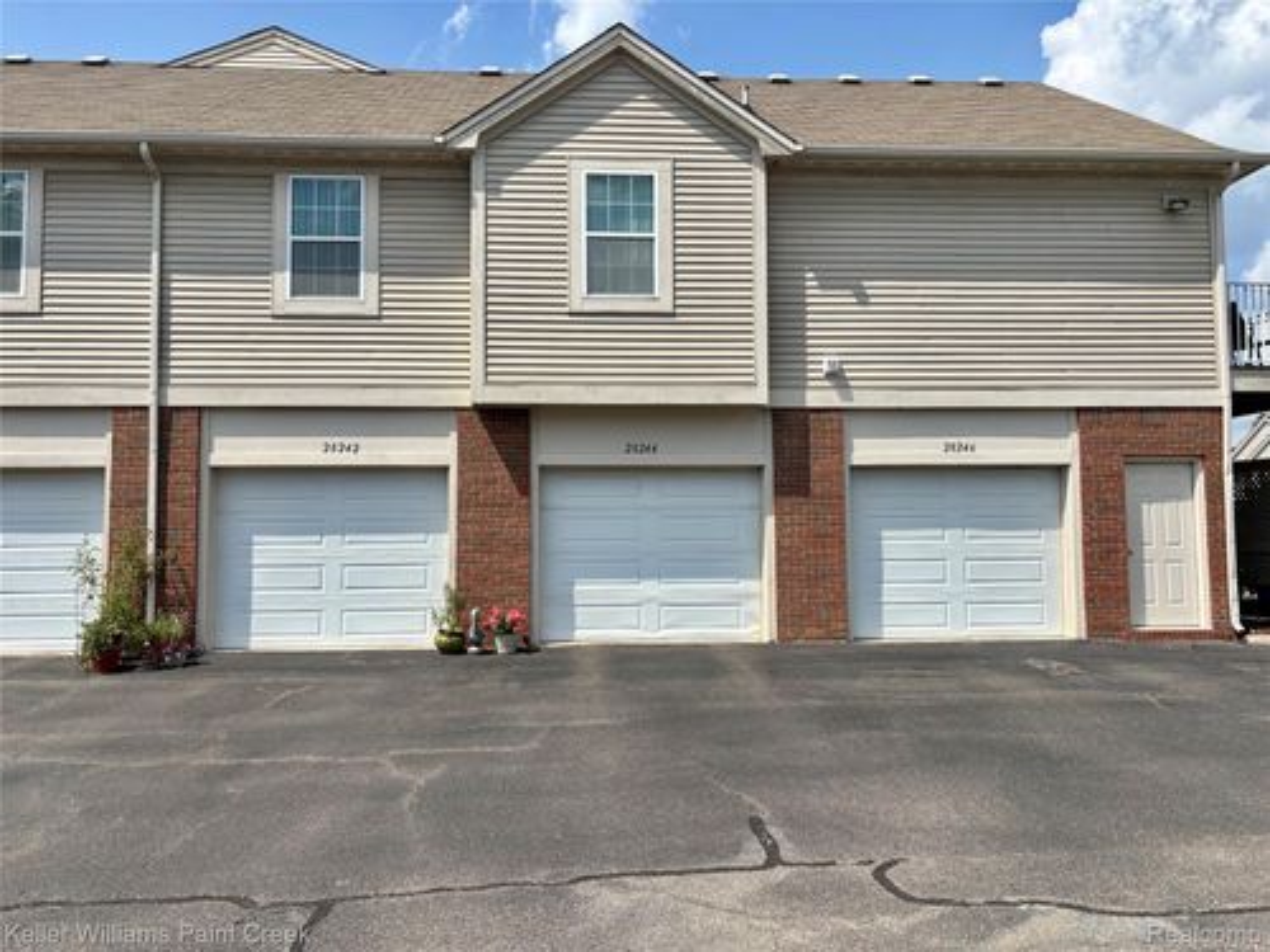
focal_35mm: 26
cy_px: 476
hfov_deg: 67.3
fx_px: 954
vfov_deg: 53.1
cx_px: 635
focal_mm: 5.96
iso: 50
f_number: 1.6
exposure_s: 1/4630
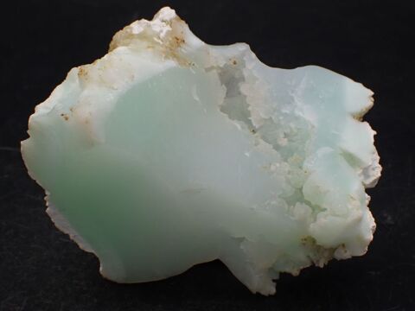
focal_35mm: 100
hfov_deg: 19.6
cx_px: 208
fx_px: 1199
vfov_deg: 14.8
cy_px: 156
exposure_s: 1/400
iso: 200
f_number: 6.3
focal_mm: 18
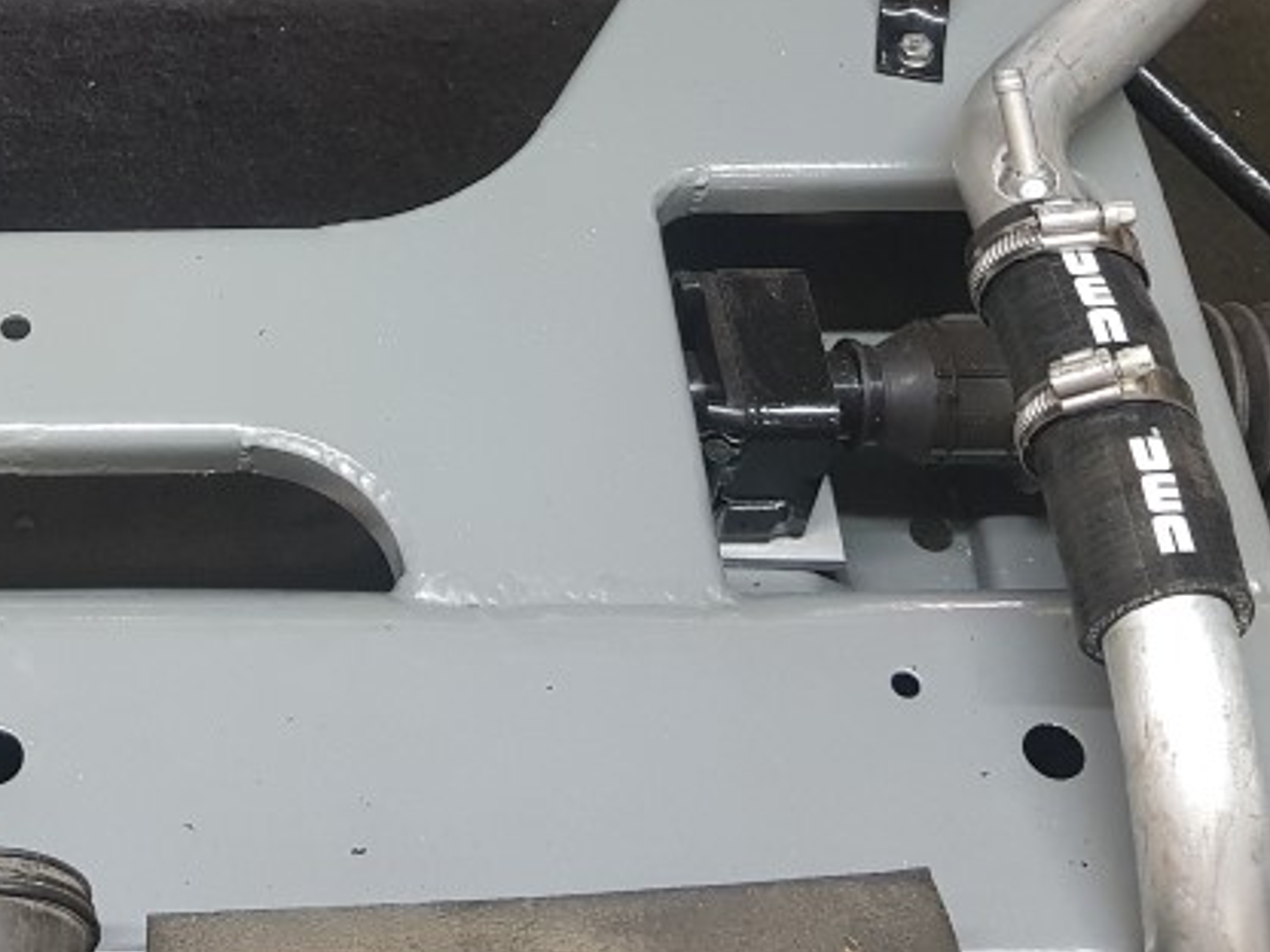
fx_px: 2348
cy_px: 128
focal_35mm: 64
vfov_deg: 22.5
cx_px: 107
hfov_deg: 29.0
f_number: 1.7
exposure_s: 1/20
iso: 250
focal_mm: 4.2
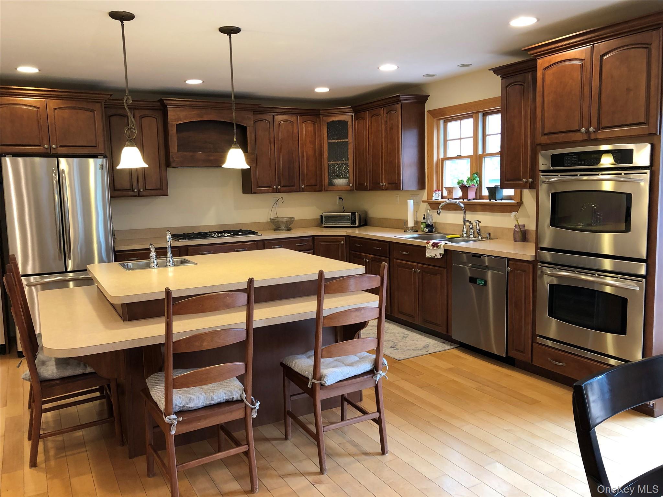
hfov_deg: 63.4
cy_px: 248
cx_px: 332
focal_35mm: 28
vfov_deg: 49.7
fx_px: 536
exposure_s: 1/15
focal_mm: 3.99
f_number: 1.8
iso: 40
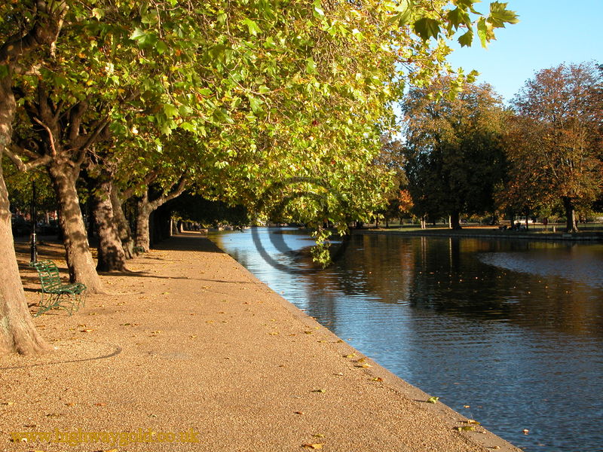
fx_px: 871
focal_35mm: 50
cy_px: 226
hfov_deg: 38.2
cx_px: 302
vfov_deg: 29.1
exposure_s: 1/198
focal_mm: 12.7
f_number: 4.8
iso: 100
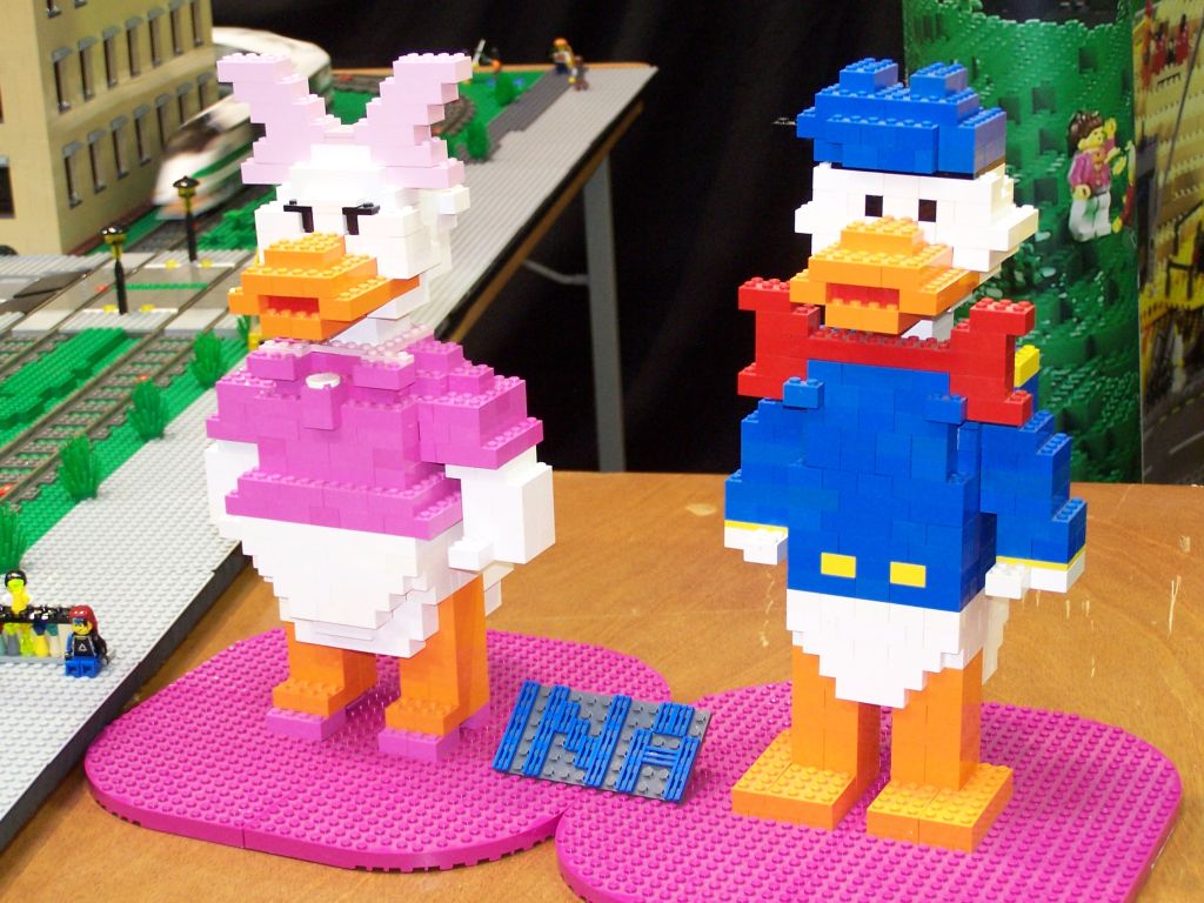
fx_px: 2400
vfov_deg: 21.3
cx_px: 602
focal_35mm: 69
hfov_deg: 28.2
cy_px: 452
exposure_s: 1/10
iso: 140
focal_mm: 11.5
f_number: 3.2
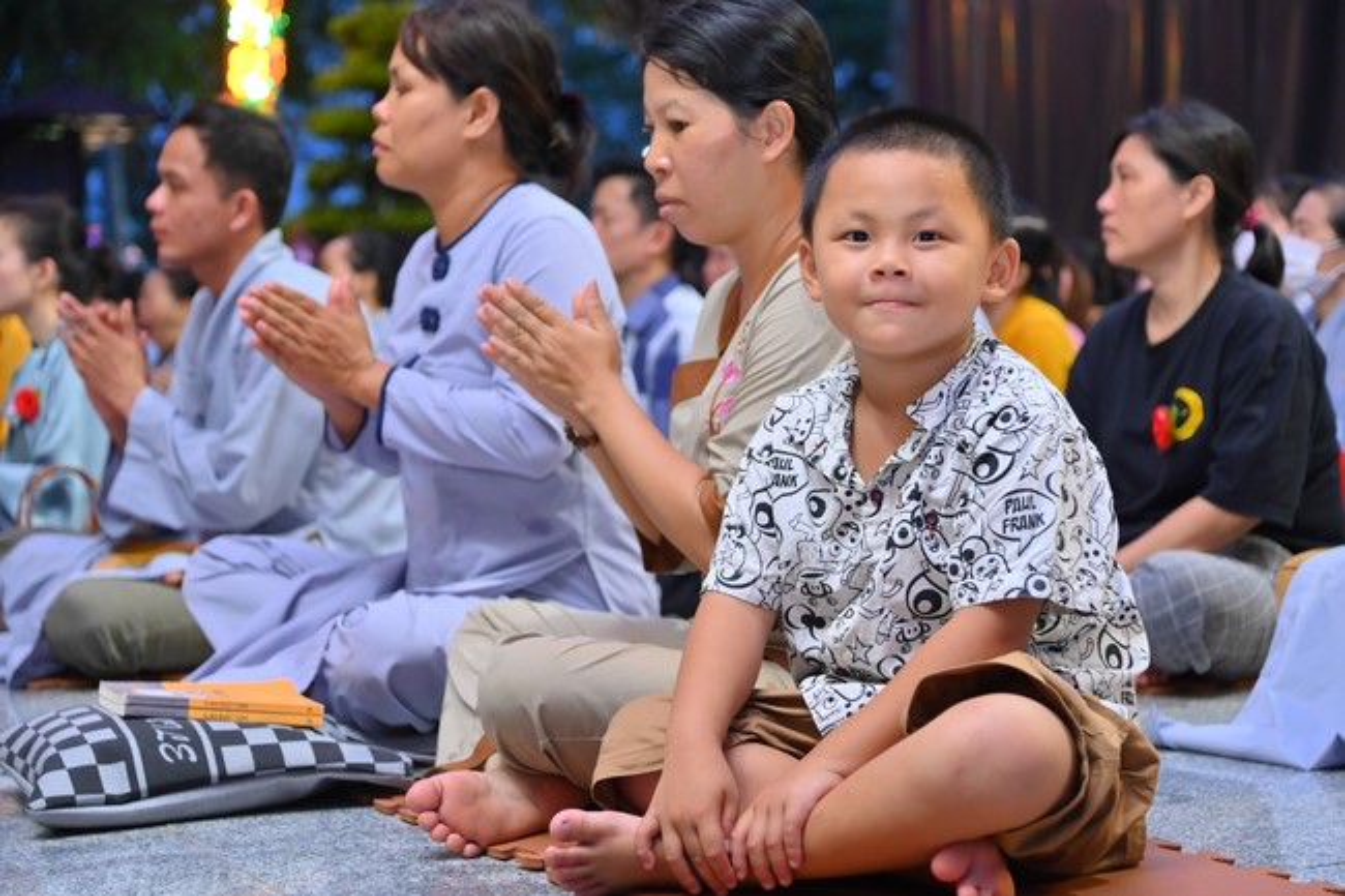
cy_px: 448
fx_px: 2428
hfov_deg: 31.0
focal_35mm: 65
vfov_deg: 20.9
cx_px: 672
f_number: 4
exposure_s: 1/100
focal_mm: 65
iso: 1250
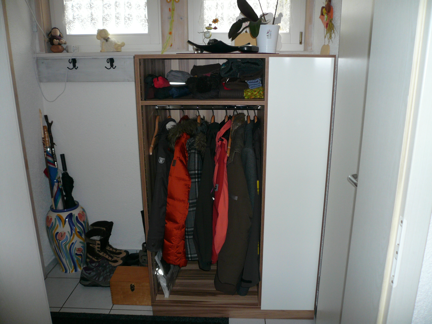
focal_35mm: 28
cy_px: 162
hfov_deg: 63.4
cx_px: 216
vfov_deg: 49.7
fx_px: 349
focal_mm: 4.6
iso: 100
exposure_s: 1/30
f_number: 2.8
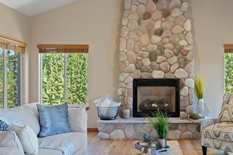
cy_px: 84
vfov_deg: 35.0
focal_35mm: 38
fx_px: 246
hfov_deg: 49.8
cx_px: 157
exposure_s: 1.5
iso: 200
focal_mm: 28
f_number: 6.7
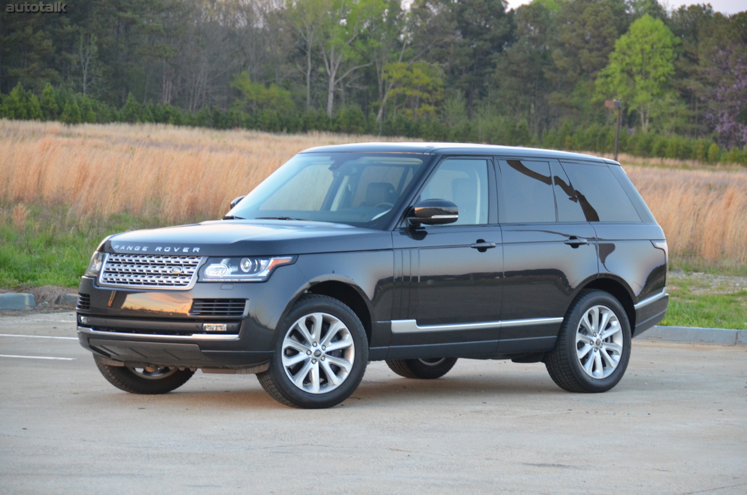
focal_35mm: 142
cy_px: 248
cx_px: 374
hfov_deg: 14.4
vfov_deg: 9.6
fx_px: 2951
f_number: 5.3
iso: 1600
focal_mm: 95
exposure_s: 1/60
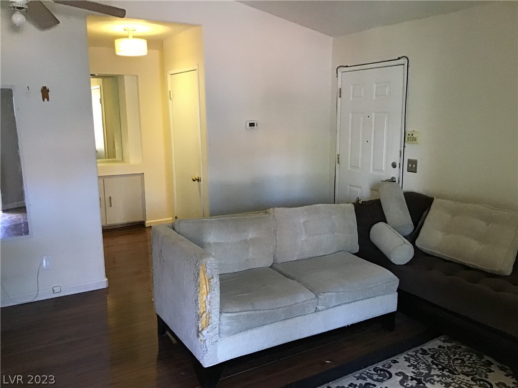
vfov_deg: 45.4
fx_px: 464
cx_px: 259
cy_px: 194
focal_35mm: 31
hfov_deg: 58.4
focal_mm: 3.3
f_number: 2.4
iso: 200
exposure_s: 1/30
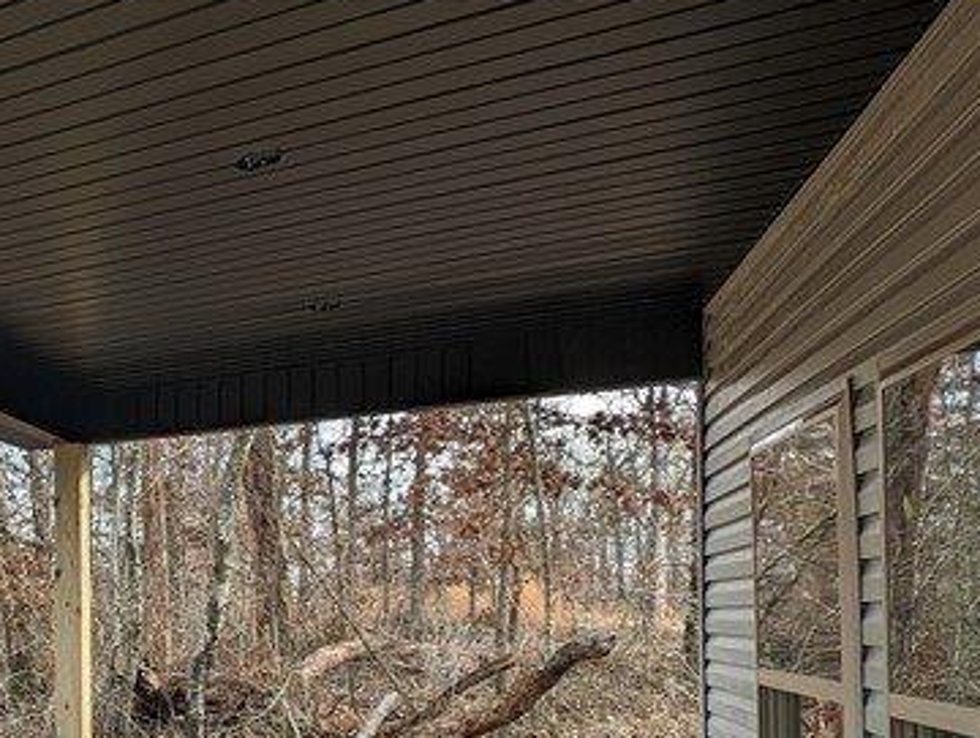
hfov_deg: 41.0
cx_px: -140
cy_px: 615
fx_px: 964
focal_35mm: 34
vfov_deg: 39.8
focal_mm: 2.23
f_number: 1.95
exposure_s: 1/699
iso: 41
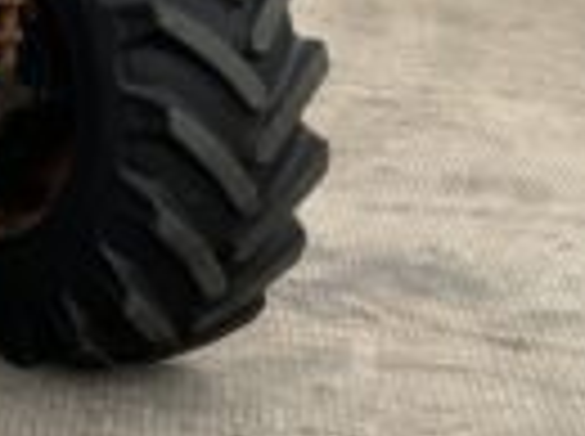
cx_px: -572
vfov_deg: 10.1
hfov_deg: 12.3
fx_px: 2412
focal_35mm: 143
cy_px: -130
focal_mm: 3
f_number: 1.8
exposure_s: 1/200
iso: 16
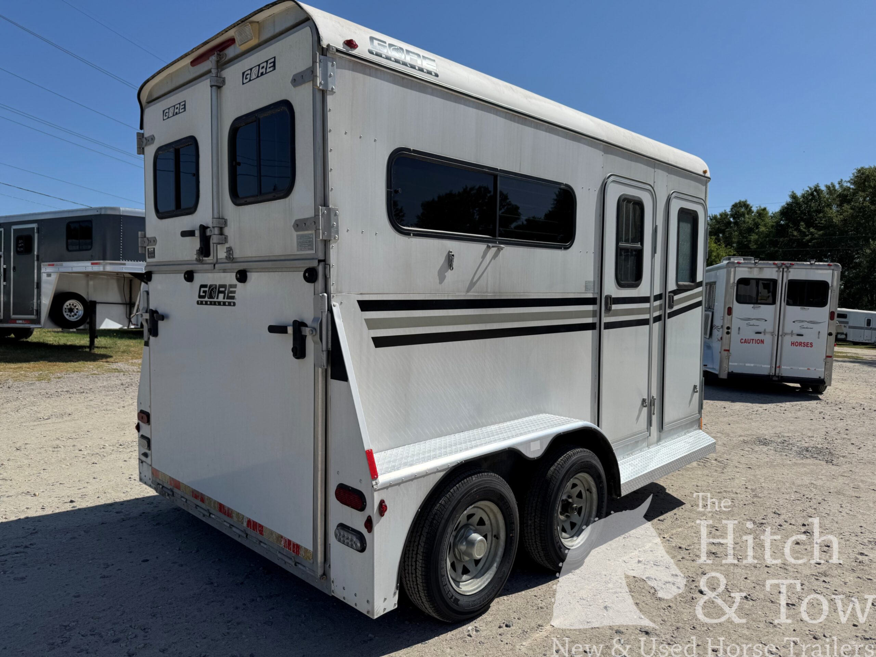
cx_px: 438
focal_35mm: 24
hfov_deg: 71.6
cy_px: 328
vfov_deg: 56.8
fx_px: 607
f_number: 1.78
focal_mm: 6.76
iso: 80
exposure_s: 1/7937
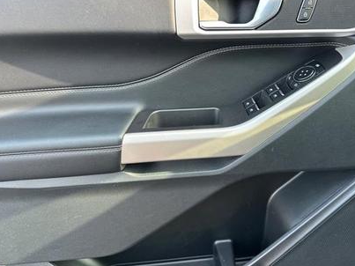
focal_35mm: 30
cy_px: 102
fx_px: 308
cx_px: 206
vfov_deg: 46.4
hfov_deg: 59.7
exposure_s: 1/121
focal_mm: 6.86
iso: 100
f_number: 1.78
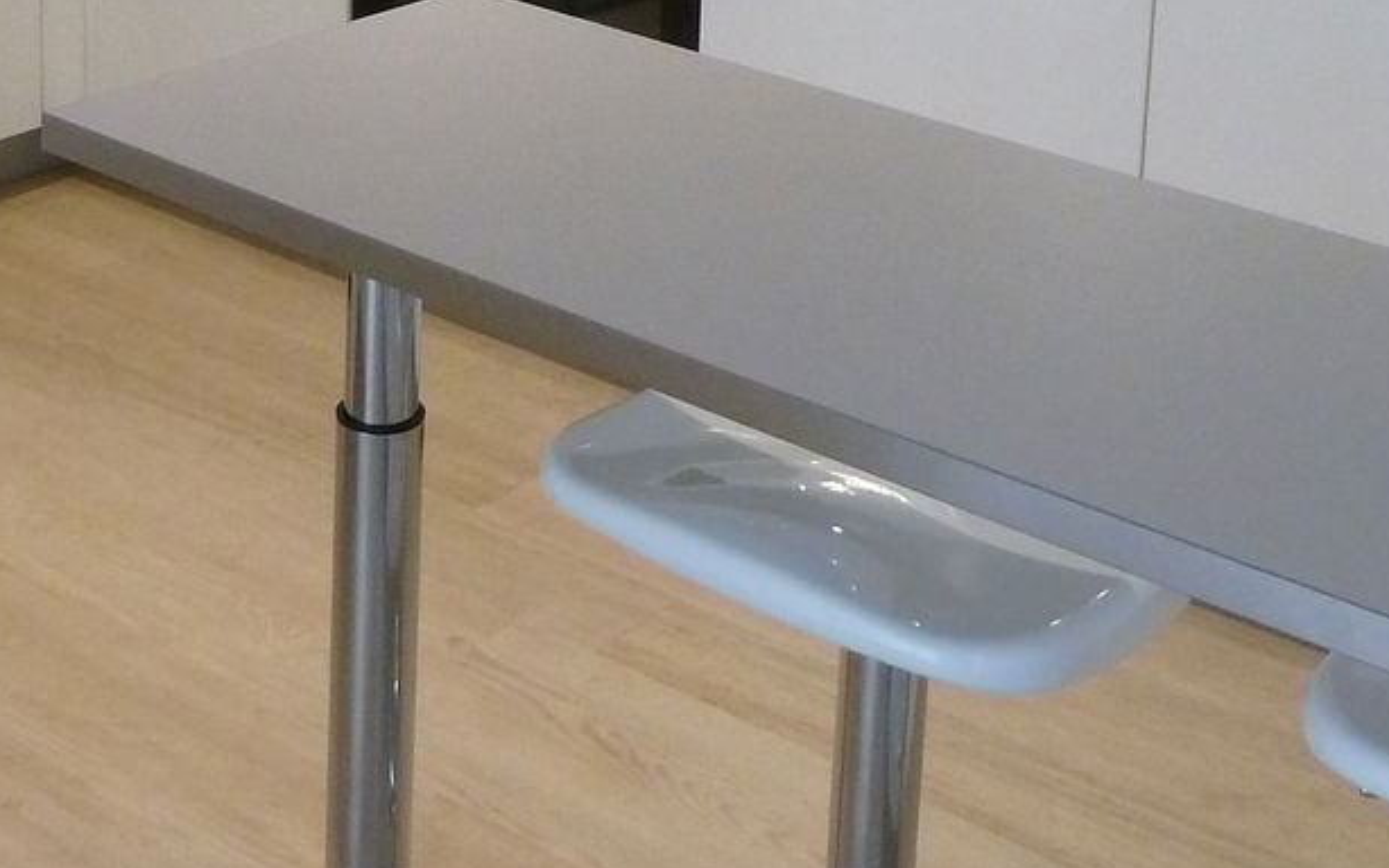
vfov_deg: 17.5
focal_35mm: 69
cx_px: 518
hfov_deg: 29.7
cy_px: -314
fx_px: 2612
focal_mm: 4.1
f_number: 3.3
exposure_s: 1/30
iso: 400
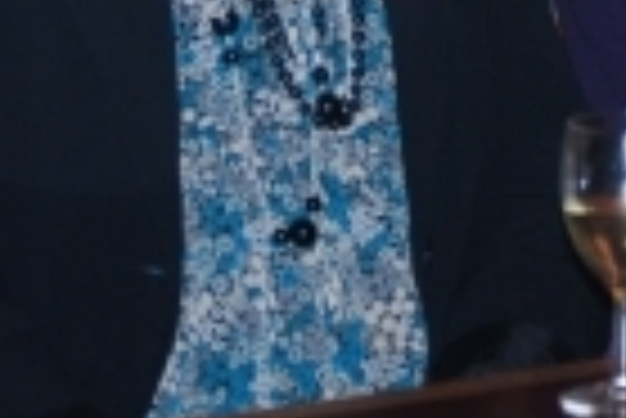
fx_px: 7433
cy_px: -312
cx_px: 468
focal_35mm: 427
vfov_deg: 3.2
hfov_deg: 4.8
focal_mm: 66
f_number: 4.2
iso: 360
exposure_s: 1/60
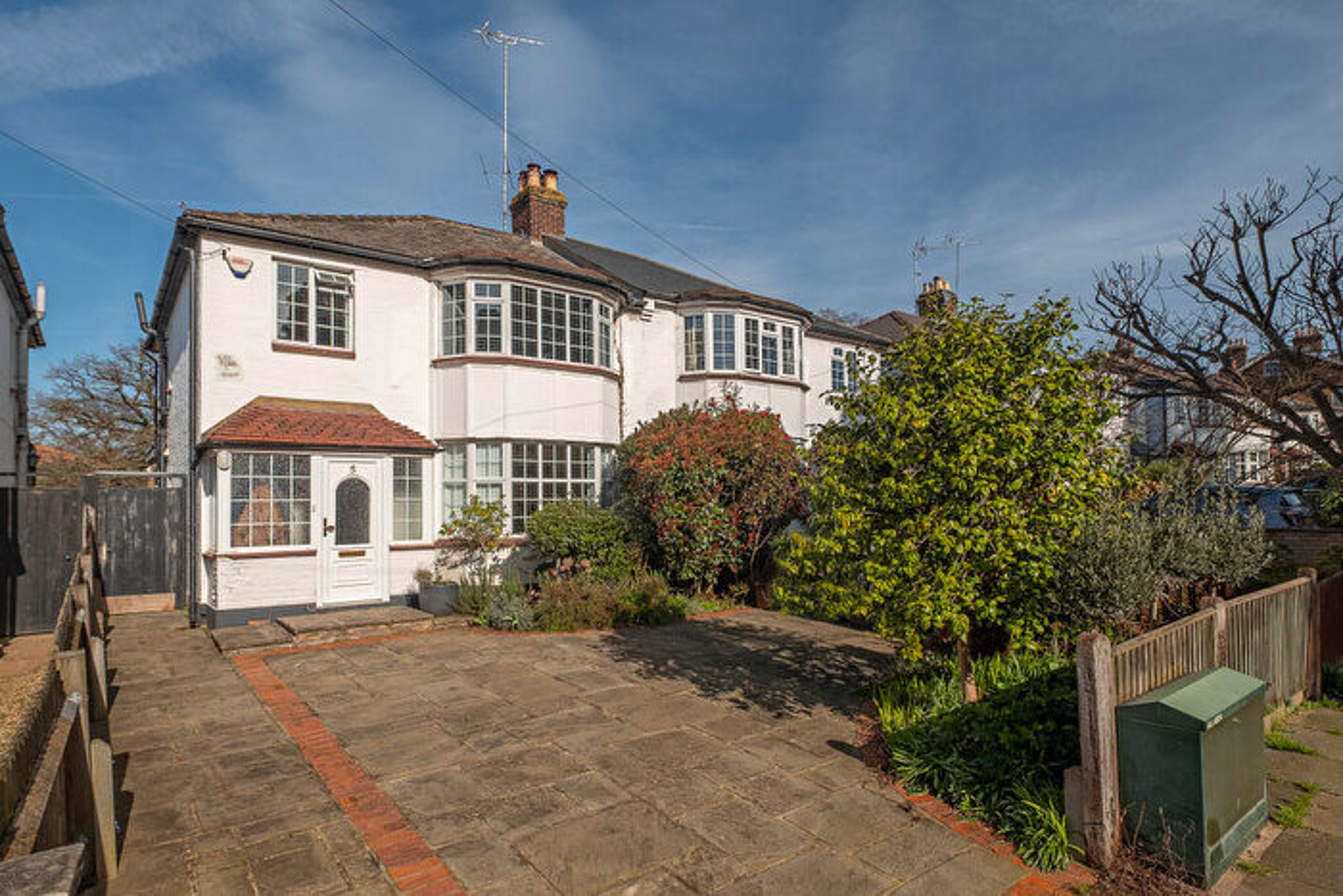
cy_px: 448
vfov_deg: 77.4
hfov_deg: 100.4
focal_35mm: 15
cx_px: 672
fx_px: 560
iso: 400
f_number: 5.6
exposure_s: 1/2000
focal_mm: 10
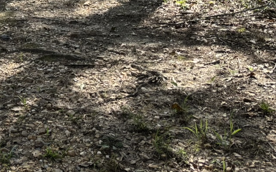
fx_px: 669
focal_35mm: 89
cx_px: -30
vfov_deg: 13.3
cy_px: -130
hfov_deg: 22.0
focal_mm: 5.96
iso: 50
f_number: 1.6
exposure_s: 1/1248
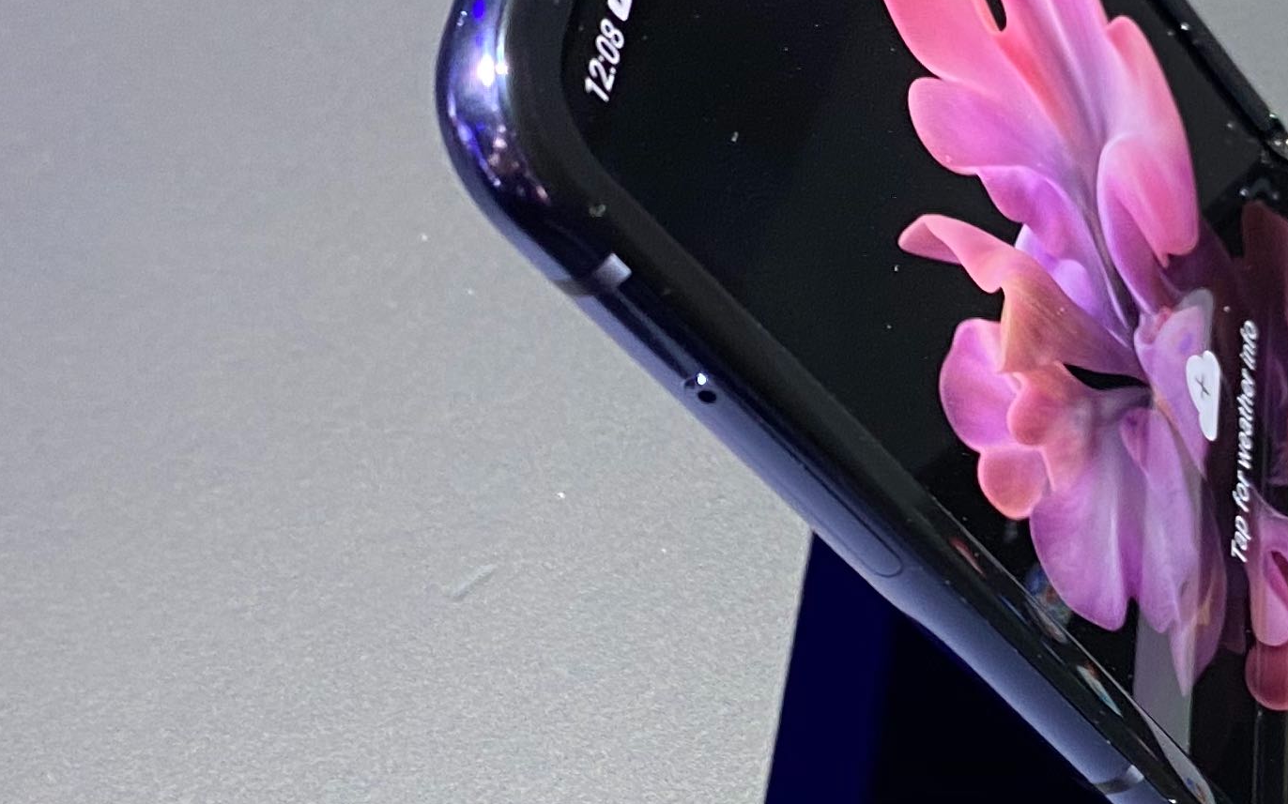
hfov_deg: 24.5
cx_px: 1257
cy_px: 258
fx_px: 2843
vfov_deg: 16.1
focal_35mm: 81
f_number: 1.8
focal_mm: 4.25
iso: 100
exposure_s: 1/49
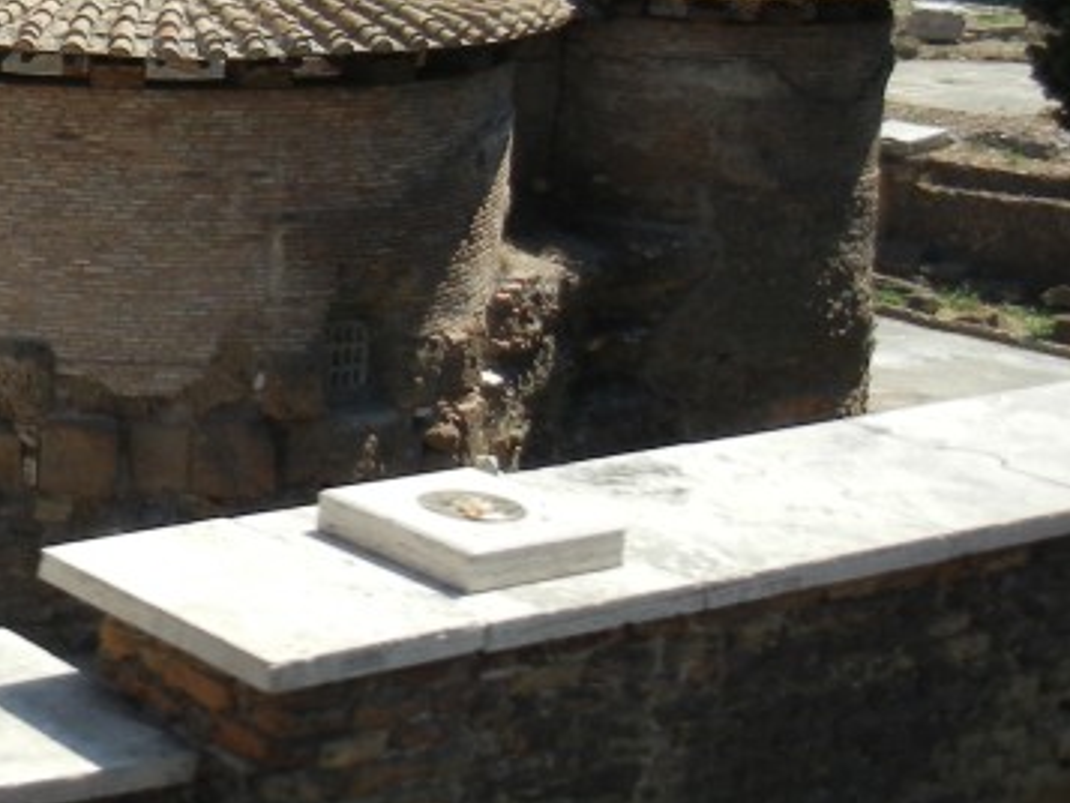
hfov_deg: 20.3
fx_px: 2659
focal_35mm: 86
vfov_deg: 17.1
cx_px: -414
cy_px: 231
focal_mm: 5.4
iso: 160
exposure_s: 1/276
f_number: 7
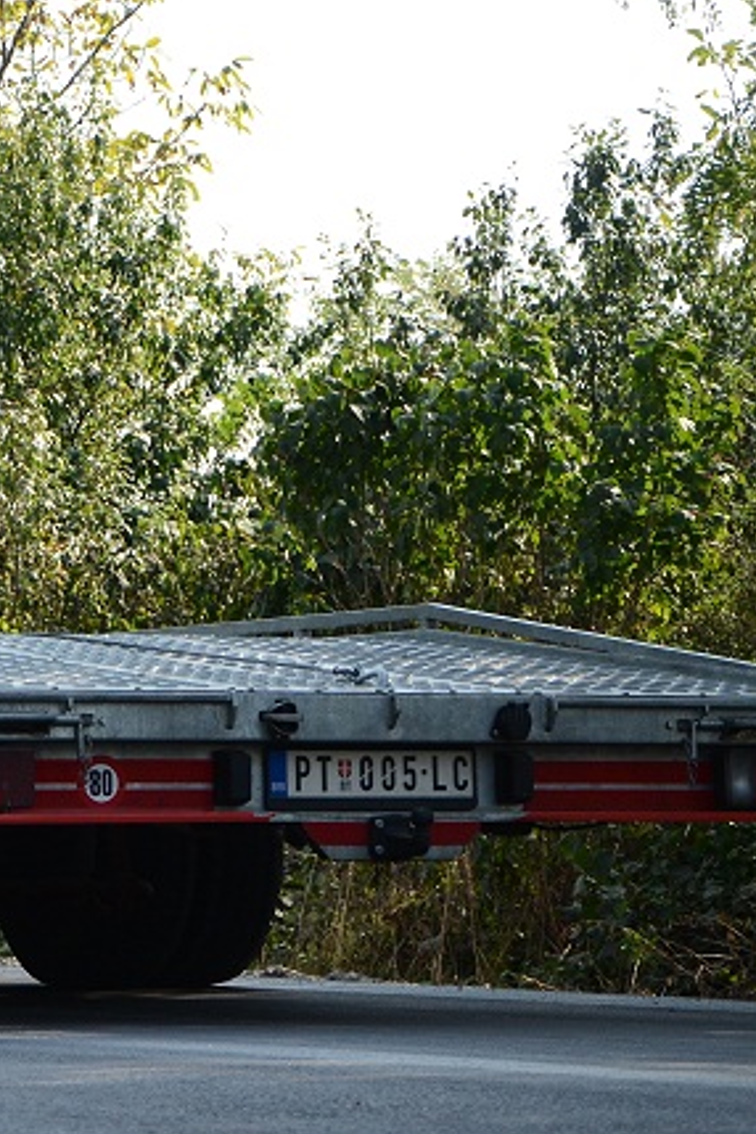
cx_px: -227
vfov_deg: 13.2
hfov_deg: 8.7
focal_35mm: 155
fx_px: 4882
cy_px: 589
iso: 500
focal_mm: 50
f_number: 5
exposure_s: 1/1250
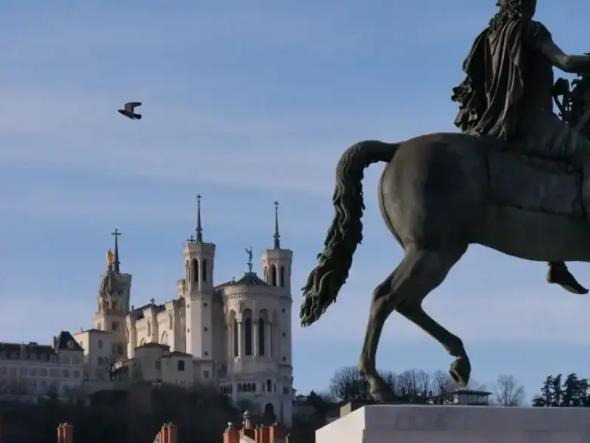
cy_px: 240
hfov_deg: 11.7
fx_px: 2881
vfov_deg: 8.8
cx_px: 447
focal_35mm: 169
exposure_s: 1/2000
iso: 800
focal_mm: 55
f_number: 8
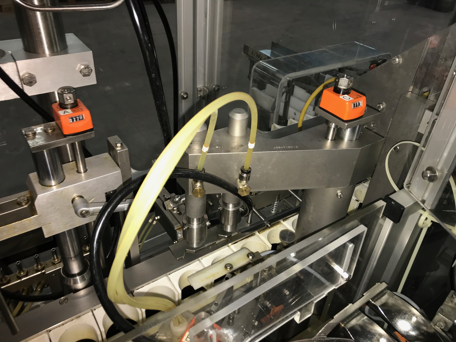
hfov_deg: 63.4
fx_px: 369
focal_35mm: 28
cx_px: 228
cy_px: 171
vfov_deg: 49.7
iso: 40
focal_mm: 3.99
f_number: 1.8
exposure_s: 1/20
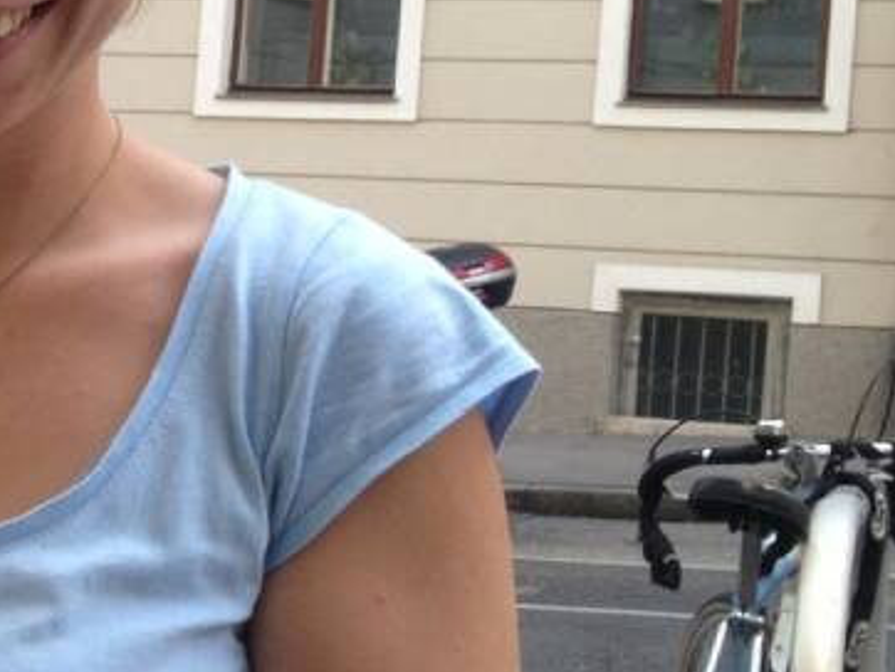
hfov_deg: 18.7
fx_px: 2561
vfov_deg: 14.9
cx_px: -208
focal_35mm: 99
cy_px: 237
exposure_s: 1/358
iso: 50
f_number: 2.4
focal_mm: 4.28
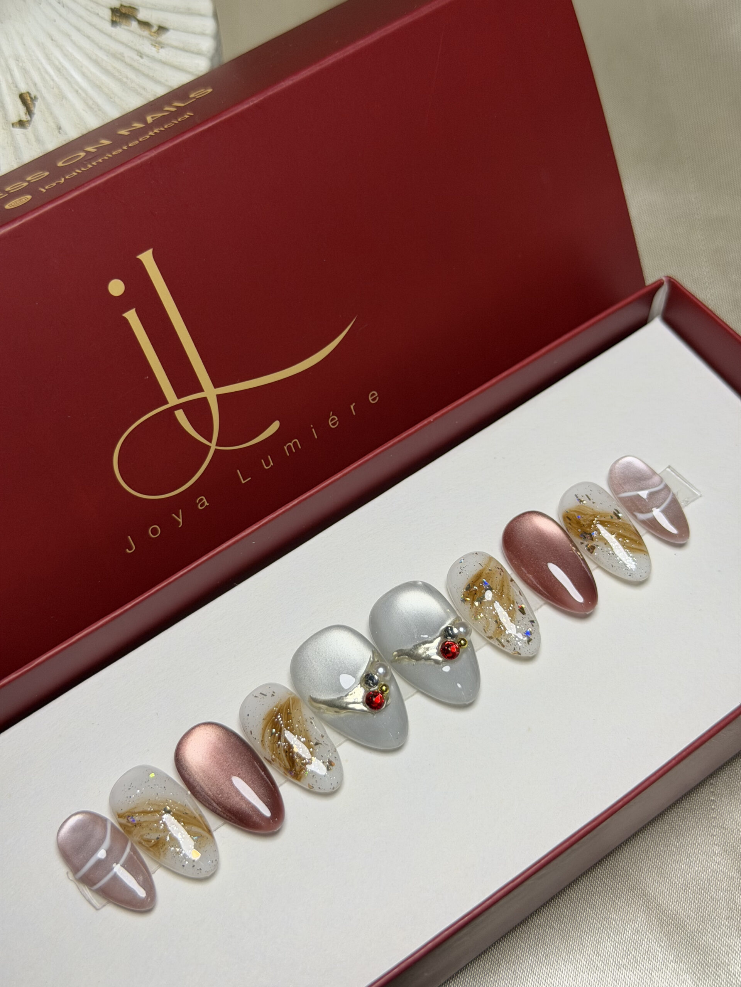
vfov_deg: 39.7
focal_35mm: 48
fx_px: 1370
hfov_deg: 30.3
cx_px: 370
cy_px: 494
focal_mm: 6.76
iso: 50
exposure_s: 1/50
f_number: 1.78
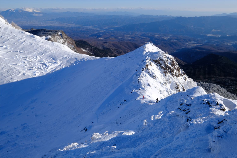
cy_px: 79
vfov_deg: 43.6
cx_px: 118
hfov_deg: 61.9
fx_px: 197
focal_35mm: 30
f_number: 11
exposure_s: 1/210
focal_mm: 20
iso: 200
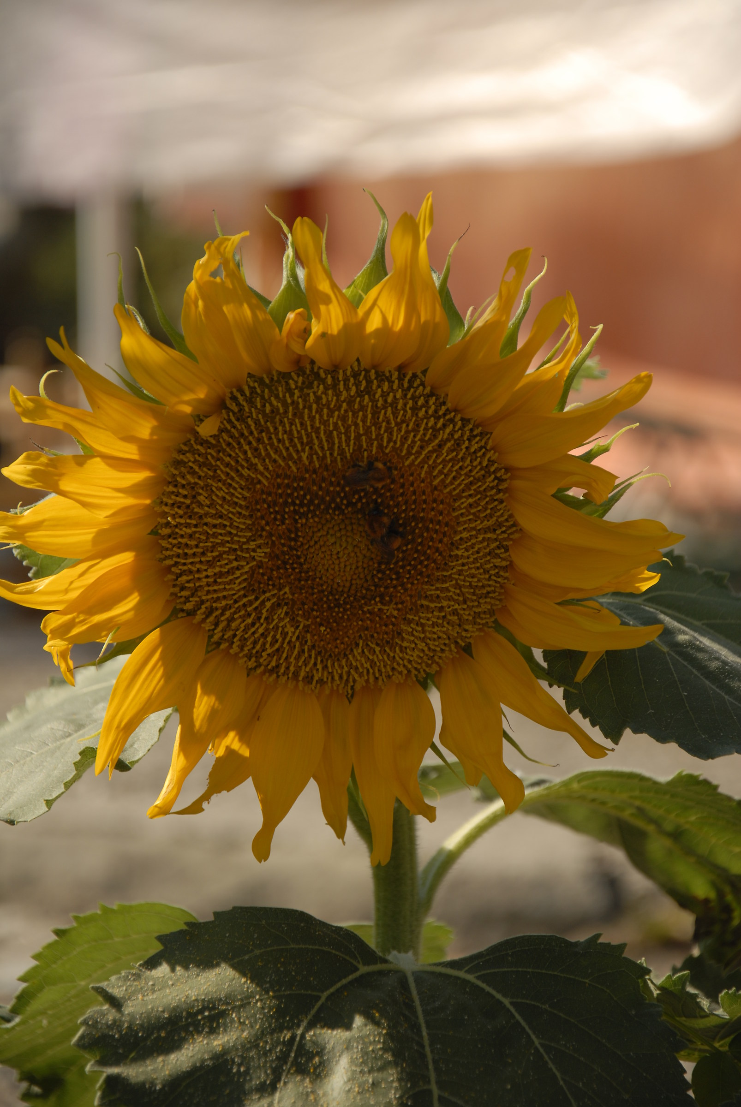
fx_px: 4249
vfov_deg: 14.8
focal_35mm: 138
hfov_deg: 10.0
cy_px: 554
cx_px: 370
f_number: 5.6
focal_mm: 92
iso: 100
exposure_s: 1/400
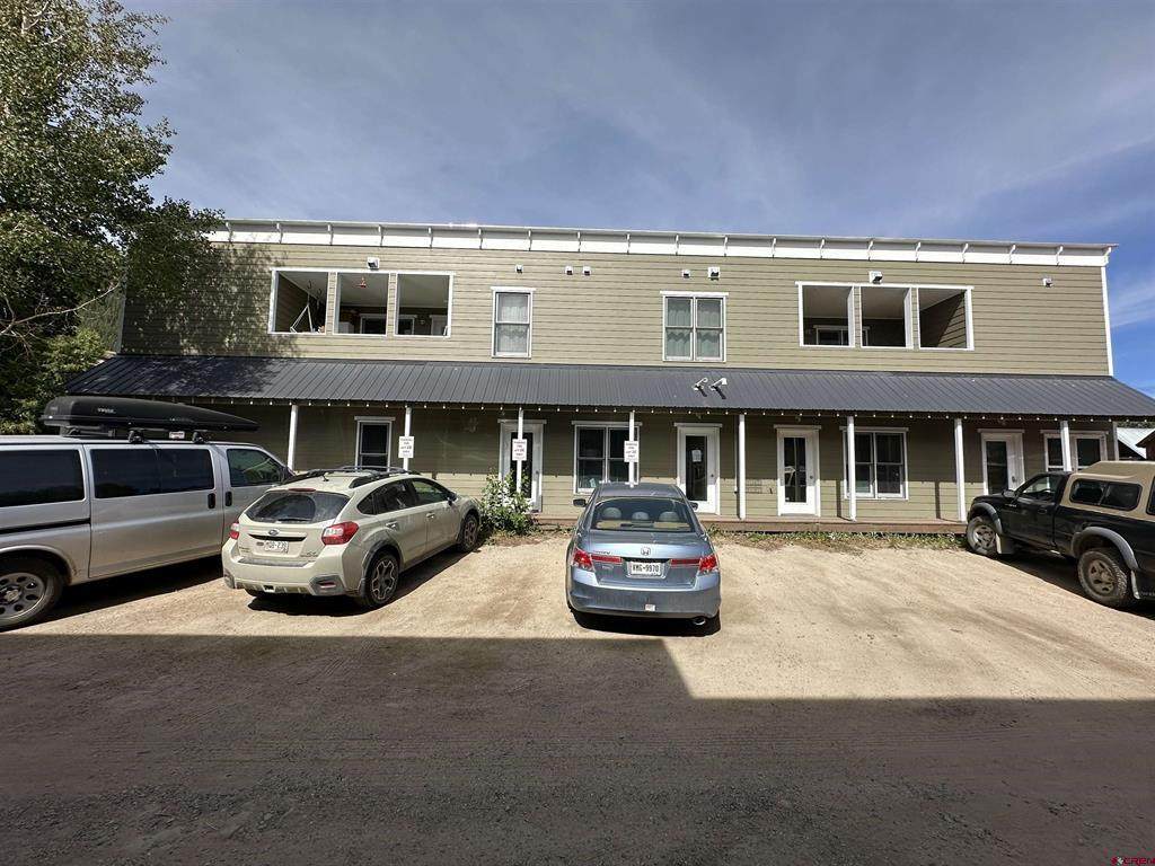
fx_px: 467
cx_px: 578
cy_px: 433
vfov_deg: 85.7
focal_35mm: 14
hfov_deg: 102.1
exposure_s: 1/2092
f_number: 2.2
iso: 40
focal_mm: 2.22
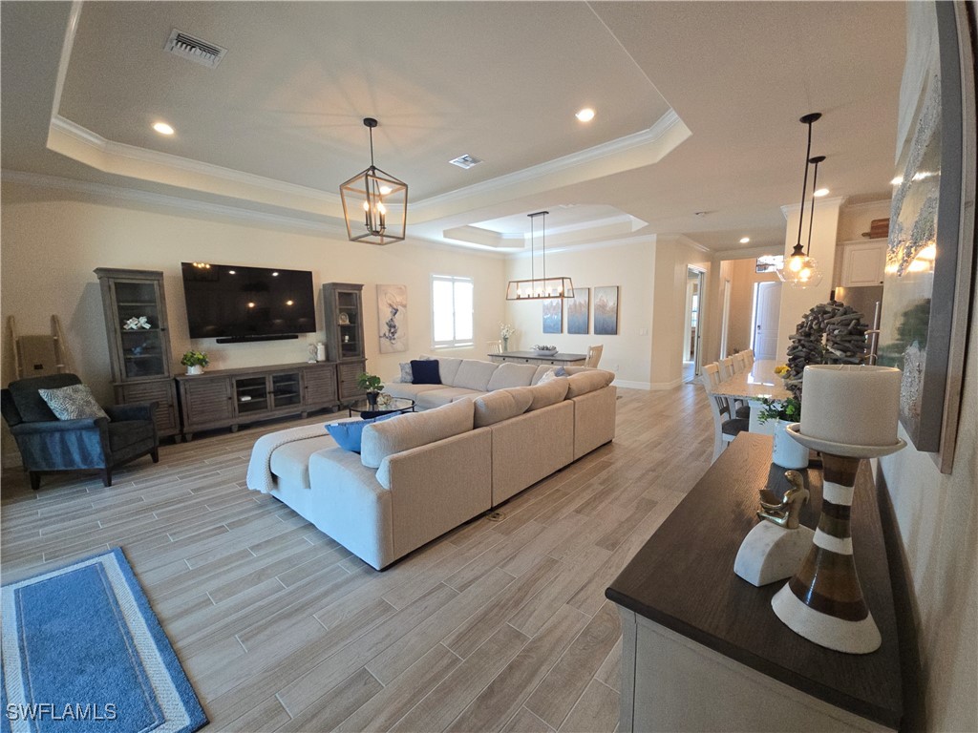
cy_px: 366
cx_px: 489
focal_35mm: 13
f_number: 2.2
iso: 125
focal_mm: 2.2
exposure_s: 1/60
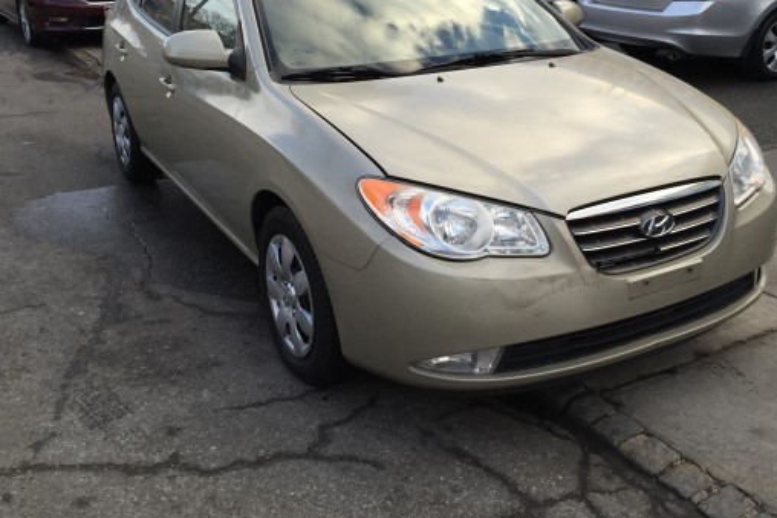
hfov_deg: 50.6
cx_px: 416
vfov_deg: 34.6
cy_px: 159
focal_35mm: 38
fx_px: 820
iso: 32
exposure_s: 1/353
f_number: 2.2
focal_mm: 4.15
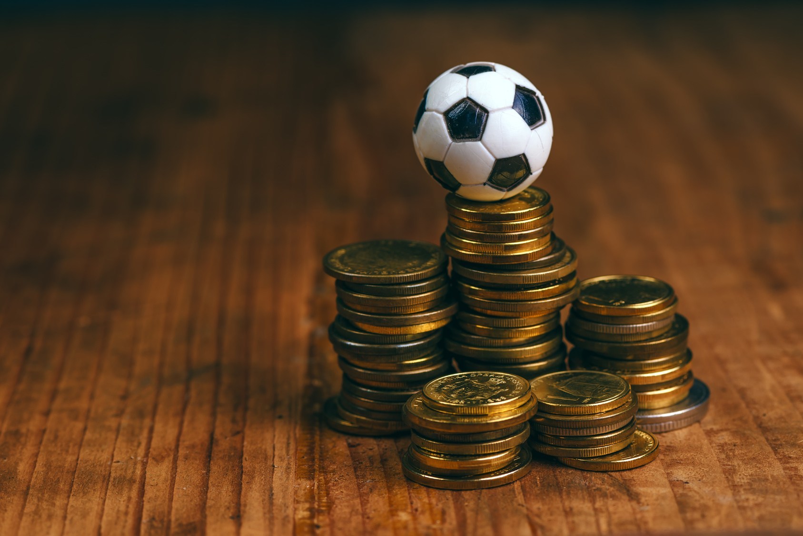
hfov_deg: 19.4
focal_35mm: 105
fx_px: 2343
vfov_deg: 13.1
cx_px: 402
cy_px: 268
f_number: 10
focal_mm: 105
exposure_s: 1/60
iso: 160
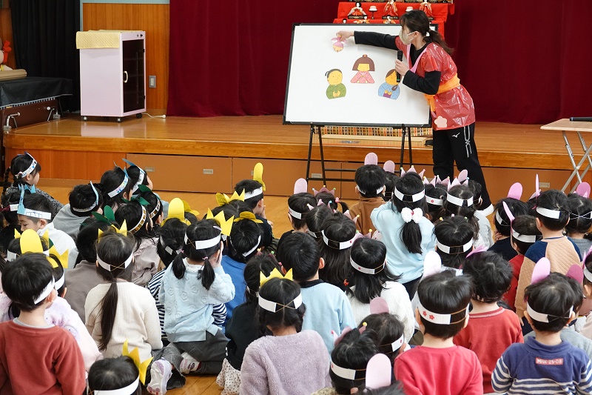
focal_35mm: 83
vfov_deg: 16.4
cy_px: 198
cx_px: 296
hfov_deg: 24.5
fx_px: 1365
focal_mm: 30.5
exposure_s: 1/100
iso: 1250
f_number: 3.5
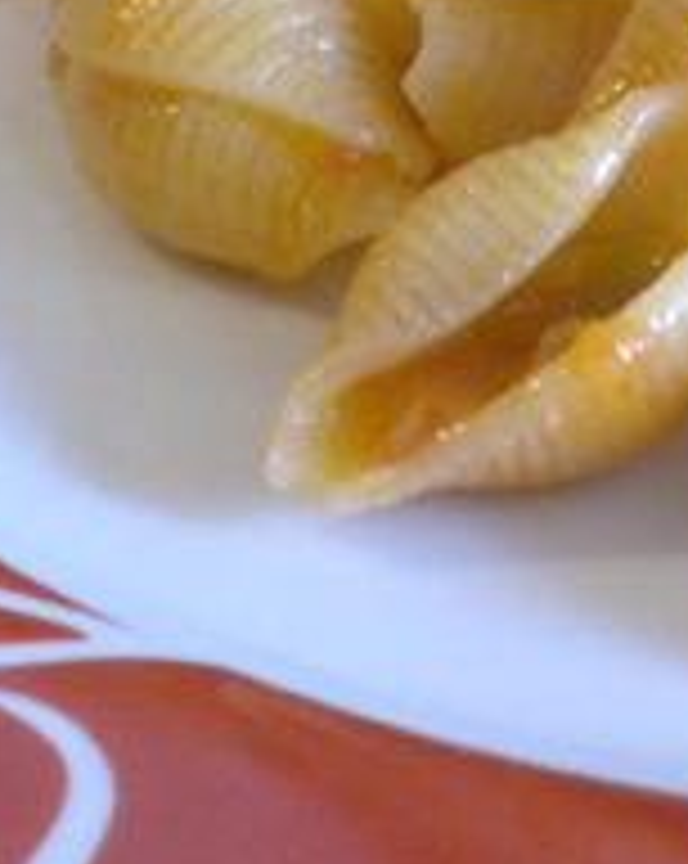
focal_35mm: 115
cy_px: 81
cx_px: 942
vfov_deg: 16.5
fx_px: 2934
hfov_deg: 12.9
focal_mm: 6.3
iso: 200
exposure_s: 1/80
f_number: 3.1
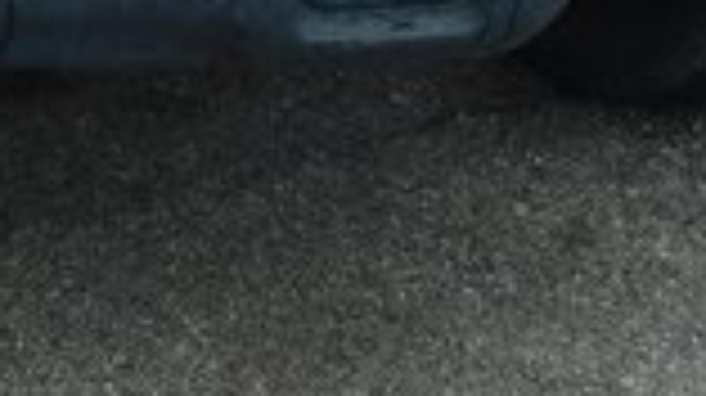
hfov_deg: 13.2
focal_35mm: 160
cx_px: -58
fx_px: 2993
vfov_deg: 7.1
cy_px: -536
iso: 125
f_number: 3.5
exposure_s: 1/100
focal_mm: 6.3
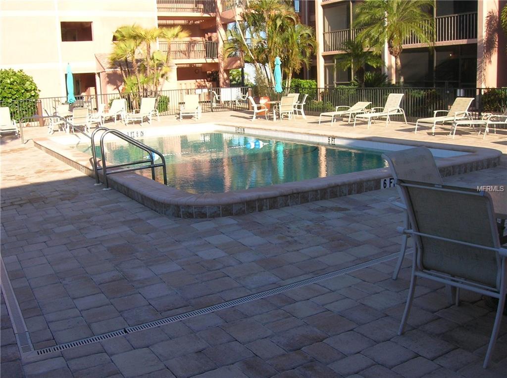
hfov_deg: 54.0
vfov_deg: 41.7
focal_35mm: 34
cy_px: 189
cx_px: 254
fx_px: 497
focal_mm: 5.7
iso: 50
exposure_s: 1/230
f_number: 4.9
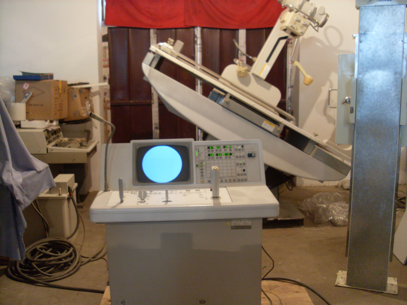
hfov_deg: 49.0
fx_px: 447
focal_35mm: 38
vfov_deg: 37.7
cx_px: 204
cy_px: 152
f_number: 3
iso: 200
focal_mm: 6.3
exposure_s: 1/6
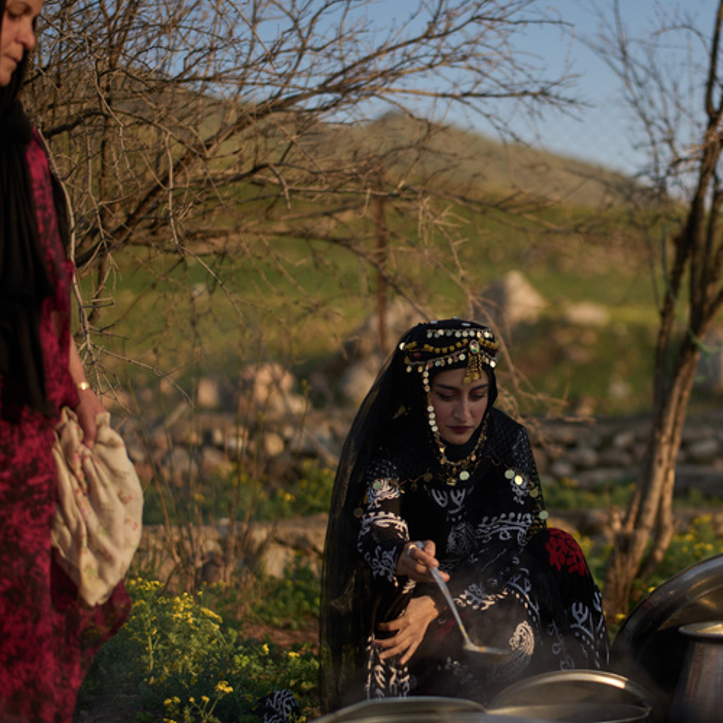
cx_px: 552
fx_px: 2056
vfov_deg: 19.9
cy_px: 411
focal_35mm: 87
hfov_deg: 19.8
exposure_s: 1/4000
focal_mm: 50
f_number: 1.4
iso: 100
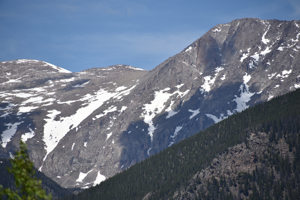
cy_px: 100
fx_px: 2500
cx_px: 150
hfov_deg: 6.9
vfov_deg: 4.6
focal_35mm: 300
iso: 100
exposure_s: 1/640
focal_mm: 300
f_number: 7.1
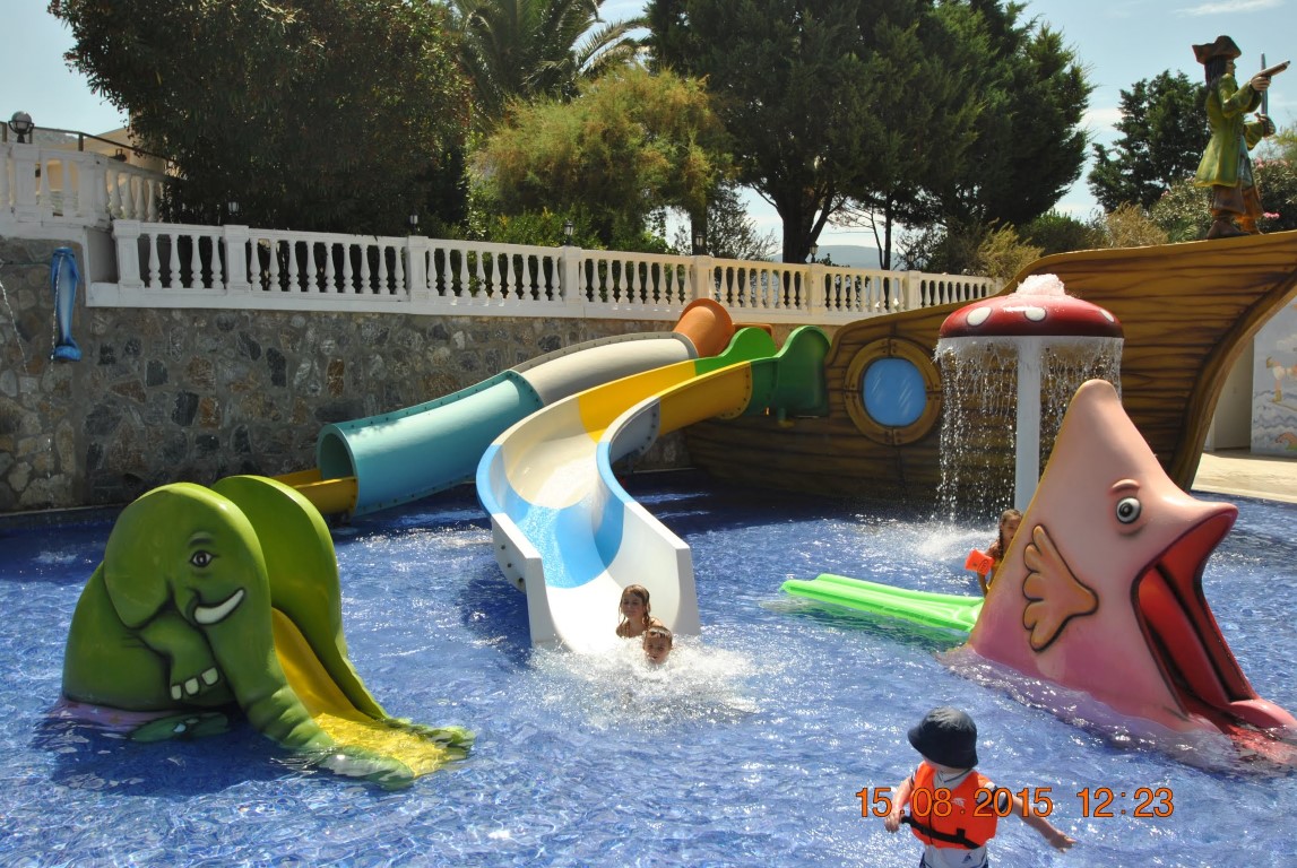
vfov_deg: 43.7
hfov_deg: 61.9
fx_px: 1082
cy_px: 434
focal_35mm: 30
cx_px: 648
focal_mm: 20
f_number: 8
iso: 100
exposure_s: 1/250
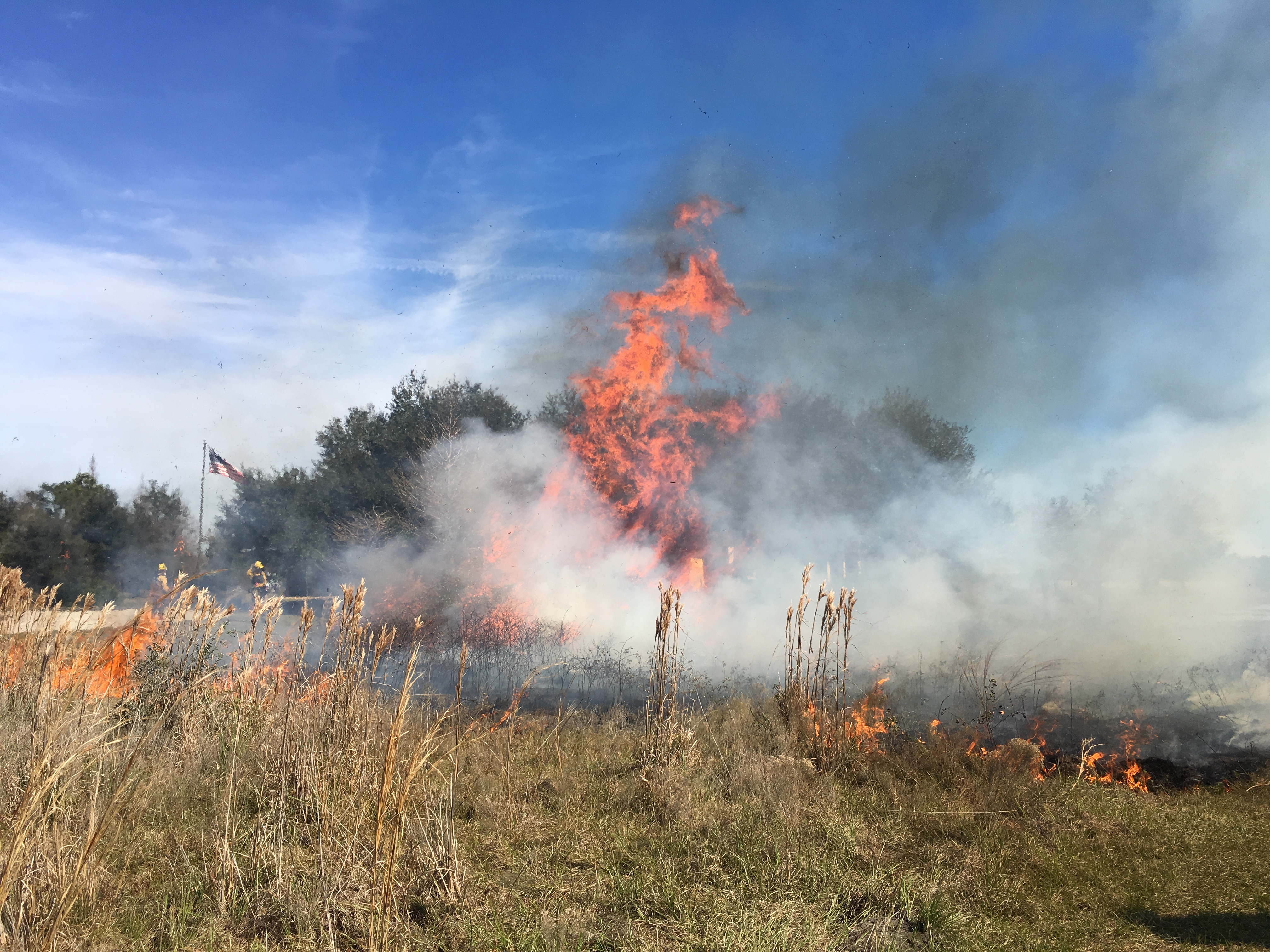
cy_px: 476
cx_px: 635
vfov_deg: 48.2
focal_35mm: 29
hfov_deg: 61.7
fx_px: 1064
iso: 25
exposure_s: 1/1789
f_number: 2.2
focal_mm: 4.15
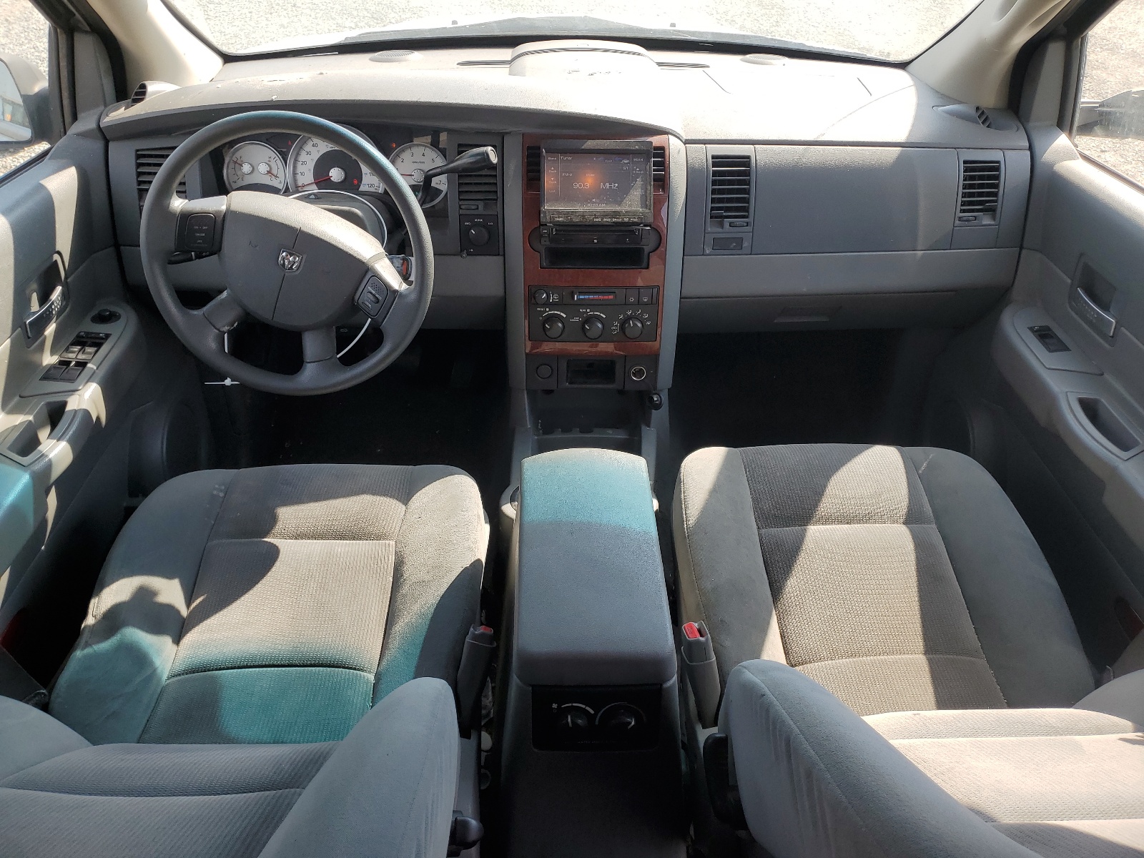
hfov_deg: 67.3
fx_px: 859
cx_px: 572
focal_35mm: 26
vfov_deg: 53.1
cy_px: 429
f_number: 1.5
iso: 50
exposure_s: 1/588
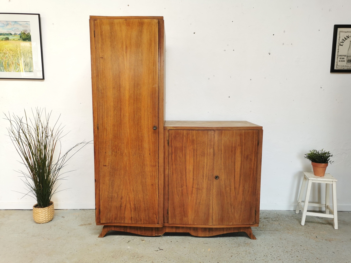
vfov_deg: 51.4
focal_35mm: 27
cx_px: 176
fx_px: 274
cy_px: 132
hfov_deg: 65.3
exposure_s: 1/100
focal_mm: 5.58
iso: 64
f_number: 1.8
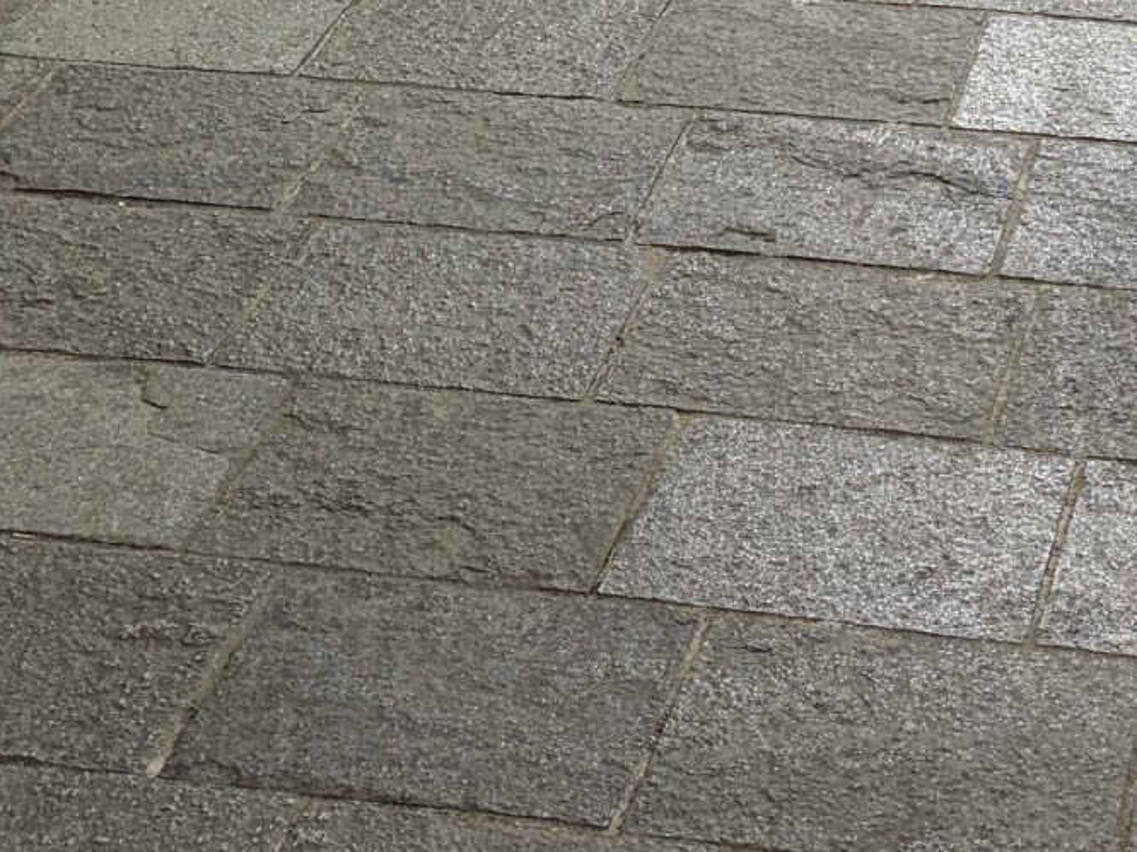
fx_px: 3283
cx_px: 802
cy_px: -468
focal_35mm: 100
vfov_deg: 13.8
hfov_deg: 19.6
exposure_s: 1/50
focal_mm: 5.96
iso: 320
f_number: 1.6
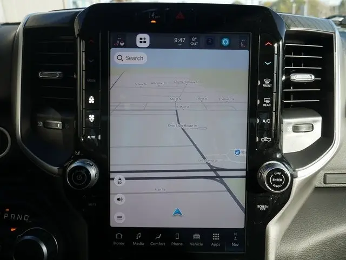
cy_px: 130
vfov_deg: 41.8
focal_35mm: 34
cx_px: 173
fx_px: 340
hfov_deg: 53.9
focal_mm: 17
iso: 200
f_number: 5
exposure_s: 1/200
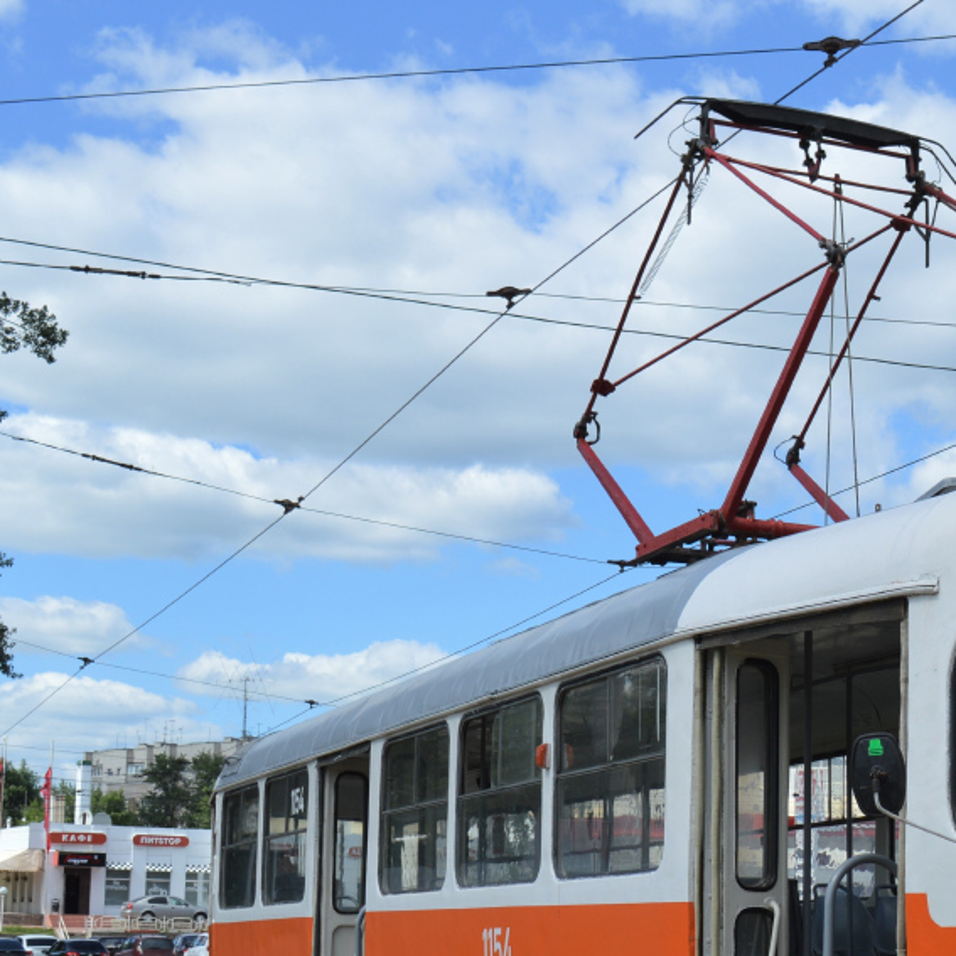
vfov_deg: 23.4
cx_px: 907
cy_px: 713
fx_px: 2280
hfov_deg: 22.9
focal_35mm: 73
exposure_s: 1/320
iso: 100
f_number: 8
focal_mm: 25
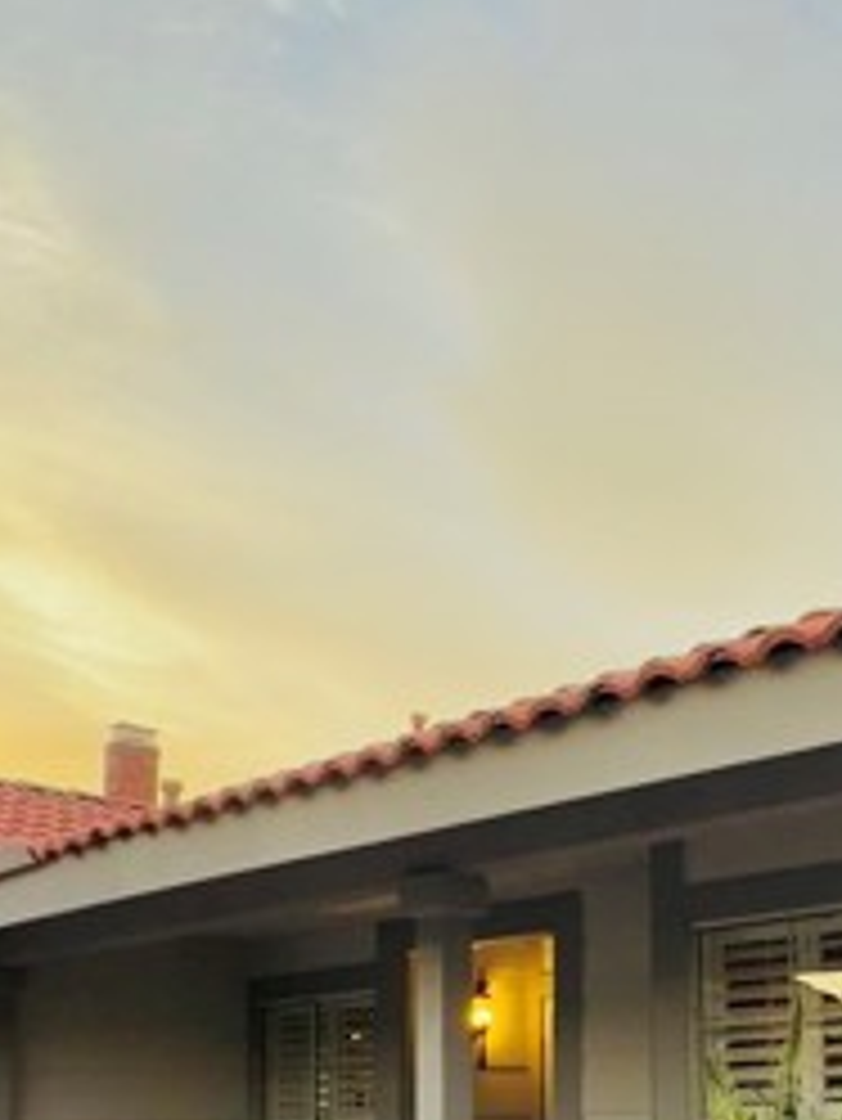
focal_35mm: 36
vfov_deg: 47.1
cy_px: 972
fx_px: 1167
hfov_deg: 36.8
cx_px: 783
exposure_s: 1/141
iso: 40
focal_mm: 2.22
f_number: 2.2
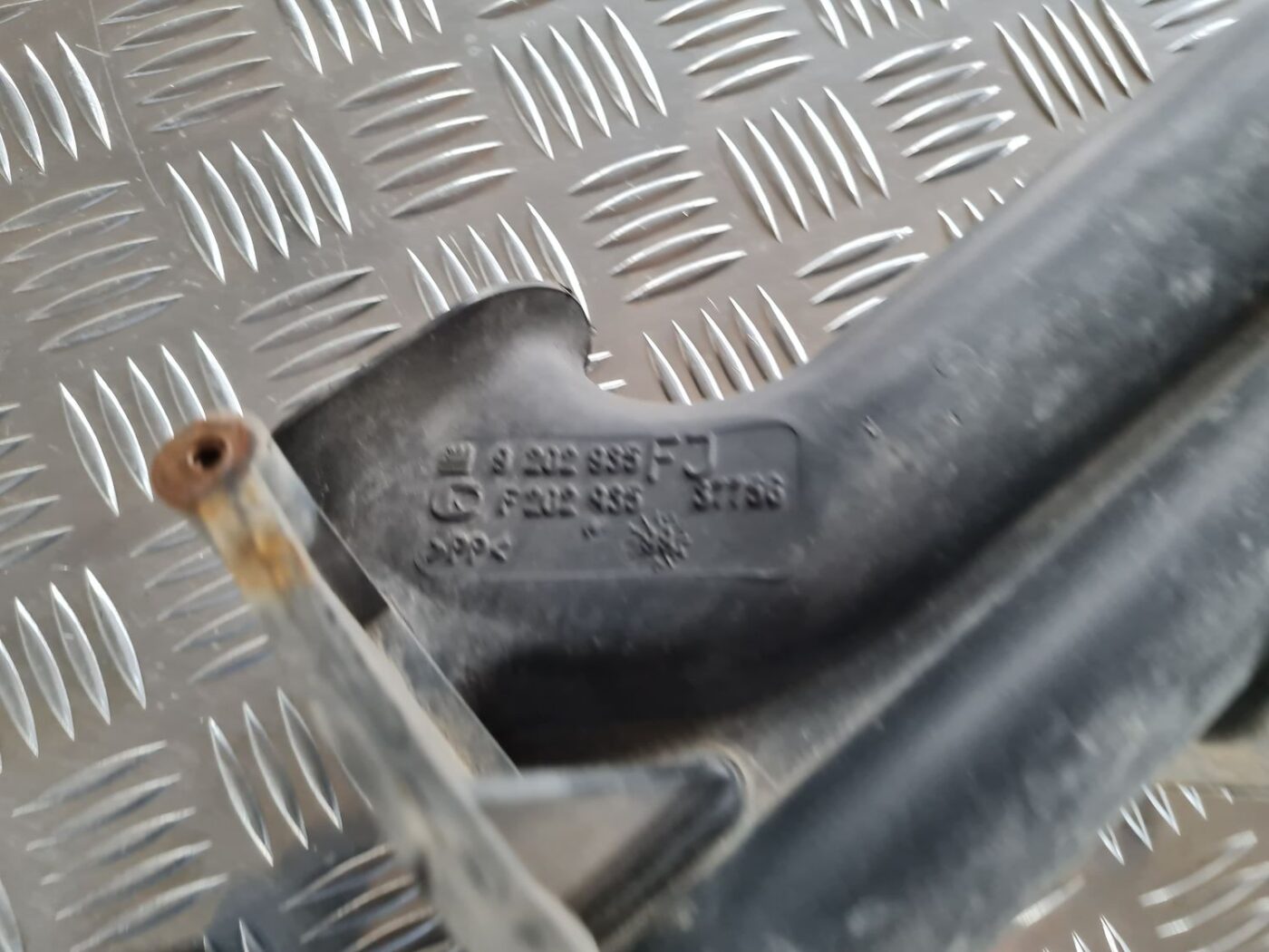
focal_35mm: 26
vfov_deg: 53.1
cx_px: 634
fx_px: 953
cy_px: 476
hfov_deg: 67.3
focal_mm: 5.4
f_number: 1.8
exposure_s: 1/50
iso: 250
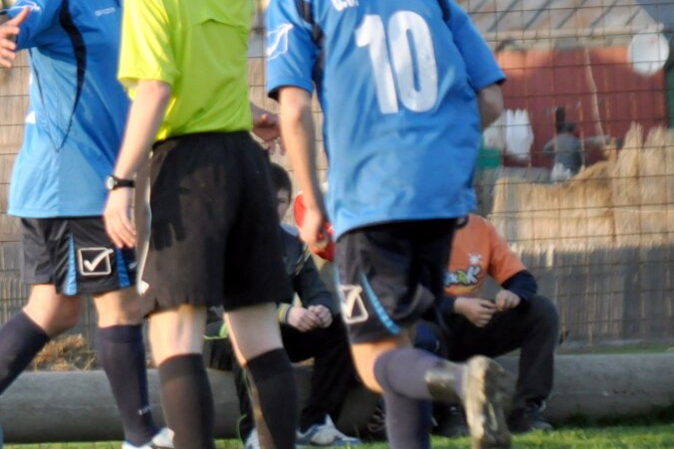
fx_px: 9957
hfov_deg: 3.9
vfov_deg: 2.6
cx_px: 89
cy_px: 170
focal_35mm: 532
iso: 800
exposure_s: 1/800
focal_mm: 200
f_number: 5.6
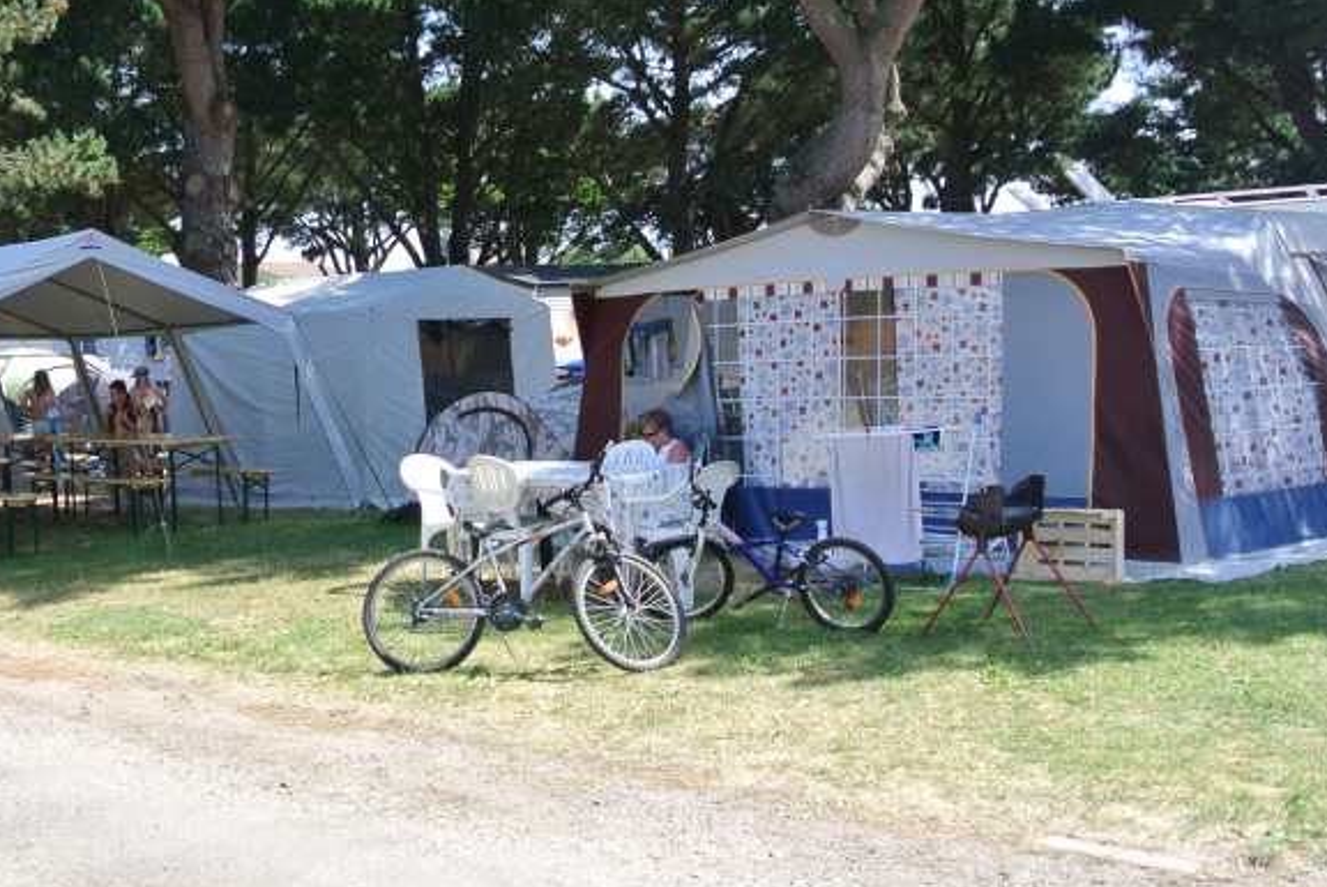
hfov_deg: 40.6
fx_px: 1771
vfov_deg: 28.1
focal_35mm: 48
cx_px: 458
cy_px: 411
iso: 100
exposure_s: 1/320
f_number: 4
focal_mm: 10
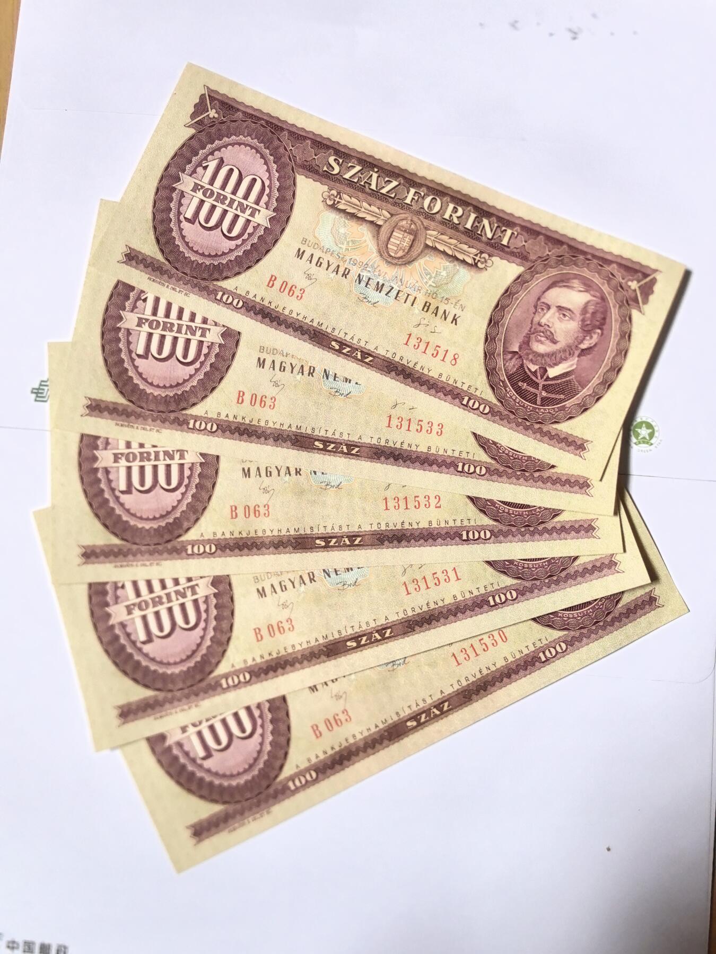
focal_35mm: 27
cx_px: 358
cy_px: 477
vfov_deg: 65.3
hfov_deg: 51.4
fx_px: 745
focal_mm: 5.75
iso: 640
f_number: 2
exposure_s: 1/250
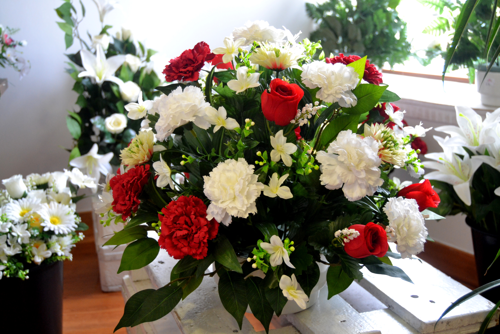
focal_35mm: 46
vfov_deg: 28.9
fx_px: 646
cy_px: 167
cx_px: 250
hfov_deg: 42.3
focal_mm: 31
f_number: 4.2
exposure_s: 1/60
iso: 1000
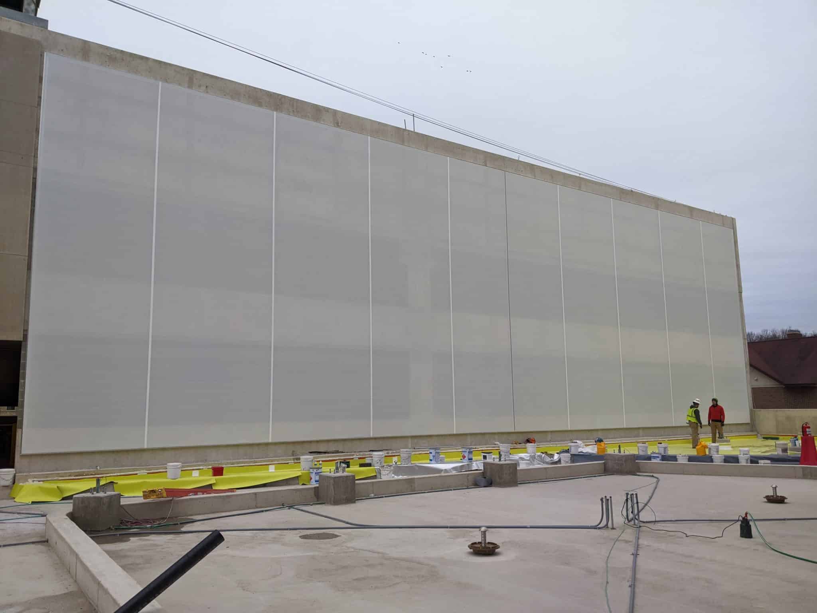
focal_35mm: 27
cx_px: 408
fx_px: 637
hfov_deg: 65.3
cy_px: 306
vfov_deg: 51.4
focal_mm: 4.44
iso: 84
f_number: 1.8
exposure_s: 1/838
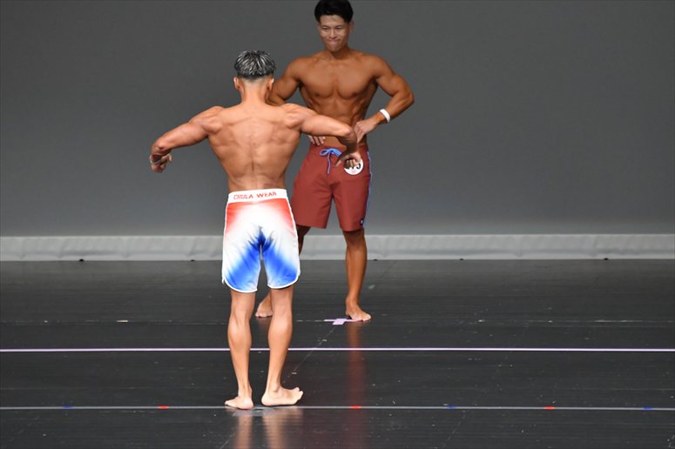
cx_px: 338
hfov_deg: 6.0
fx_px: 6466
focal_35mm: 345
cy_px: 224
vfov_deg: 4.0
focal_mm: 230
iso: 5000
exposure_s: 1/400
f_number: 5.6
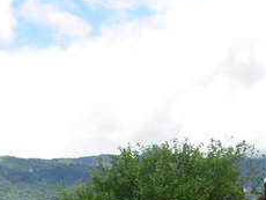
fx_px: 762
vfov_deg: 14.4
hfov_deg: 19.4
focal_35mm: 99
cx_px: 245
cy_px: 252
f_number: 2.9
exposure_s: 1/767
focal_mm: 6.3
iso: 79
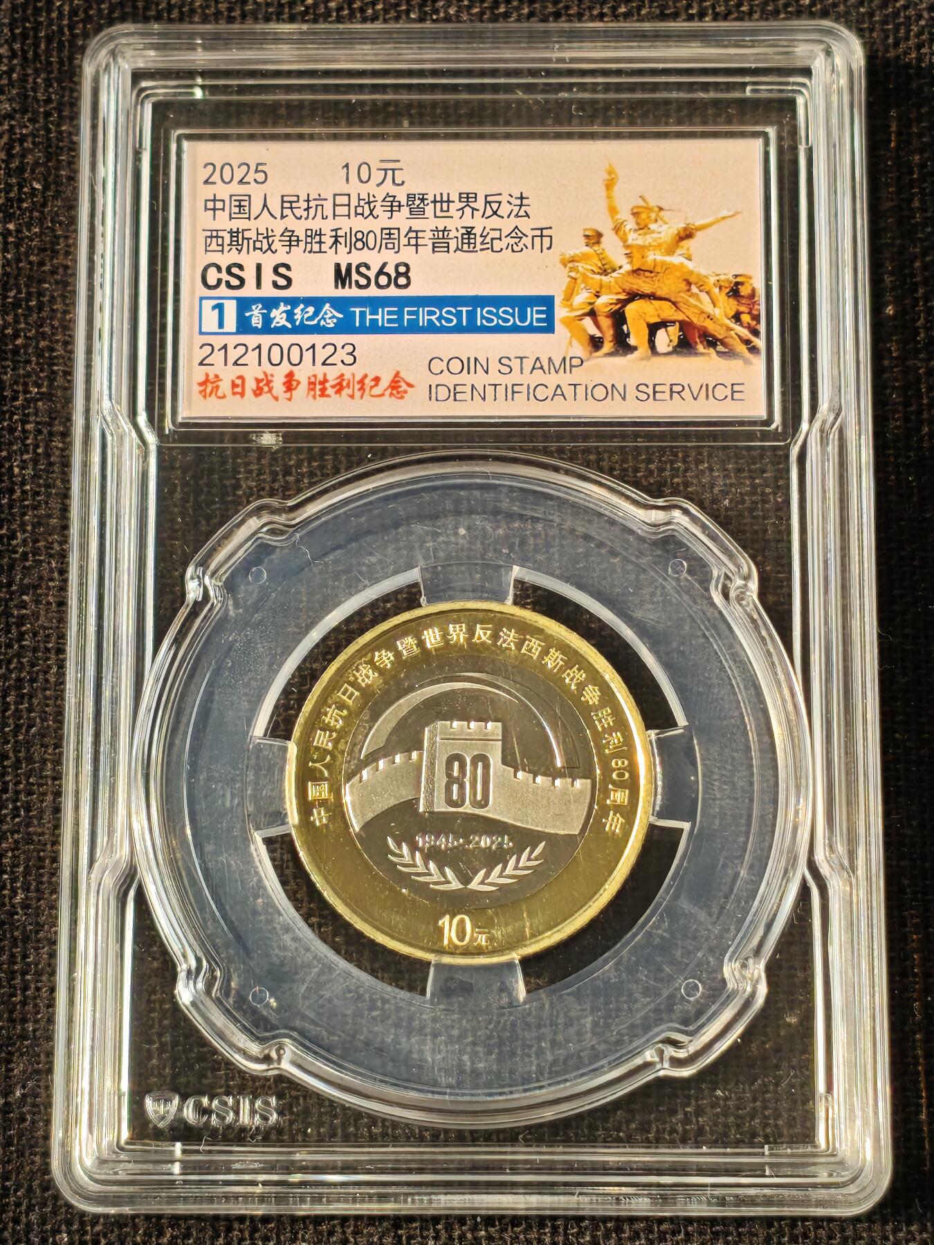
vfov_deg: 21.8
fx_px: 3238
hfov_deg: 16.4
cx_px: 467
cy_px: 622
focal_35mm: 90
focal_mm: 4.94
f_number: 1.5
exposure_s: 1/630
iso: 50
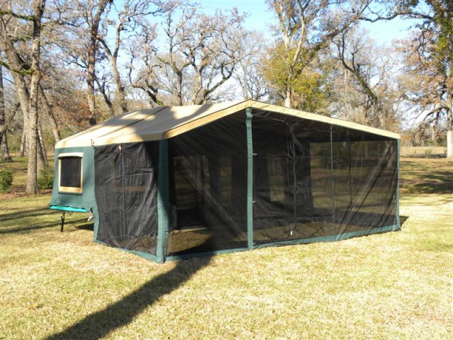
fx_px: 602
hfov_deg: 41.2
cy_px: 170
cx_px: 226
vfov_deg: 31.5
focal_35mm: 46
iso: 64
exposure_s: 1/194
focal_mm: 8.2
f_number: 4.5
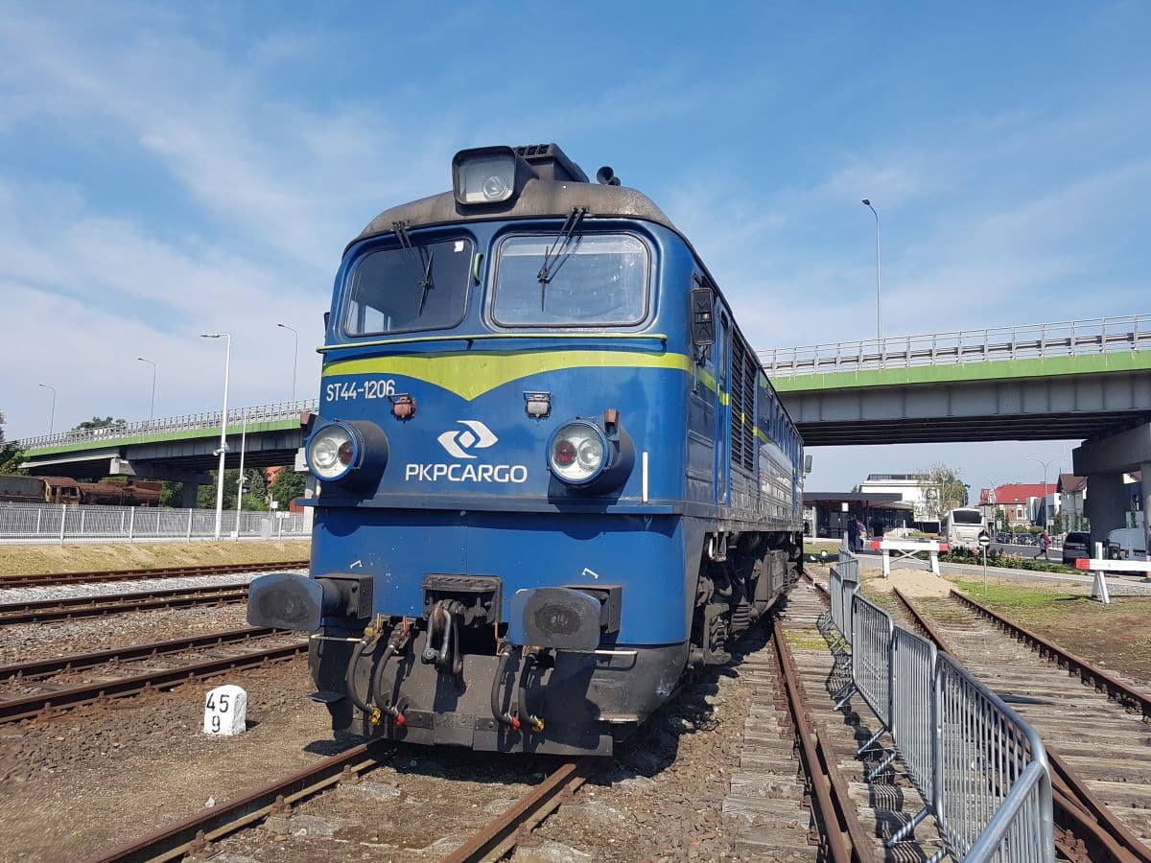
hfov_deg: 67.3
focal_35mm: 26
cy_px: 432
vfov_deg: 53.1
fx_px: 865
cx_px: 576
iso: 50
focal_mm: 4.2
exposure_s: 1/2504
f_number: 1.7
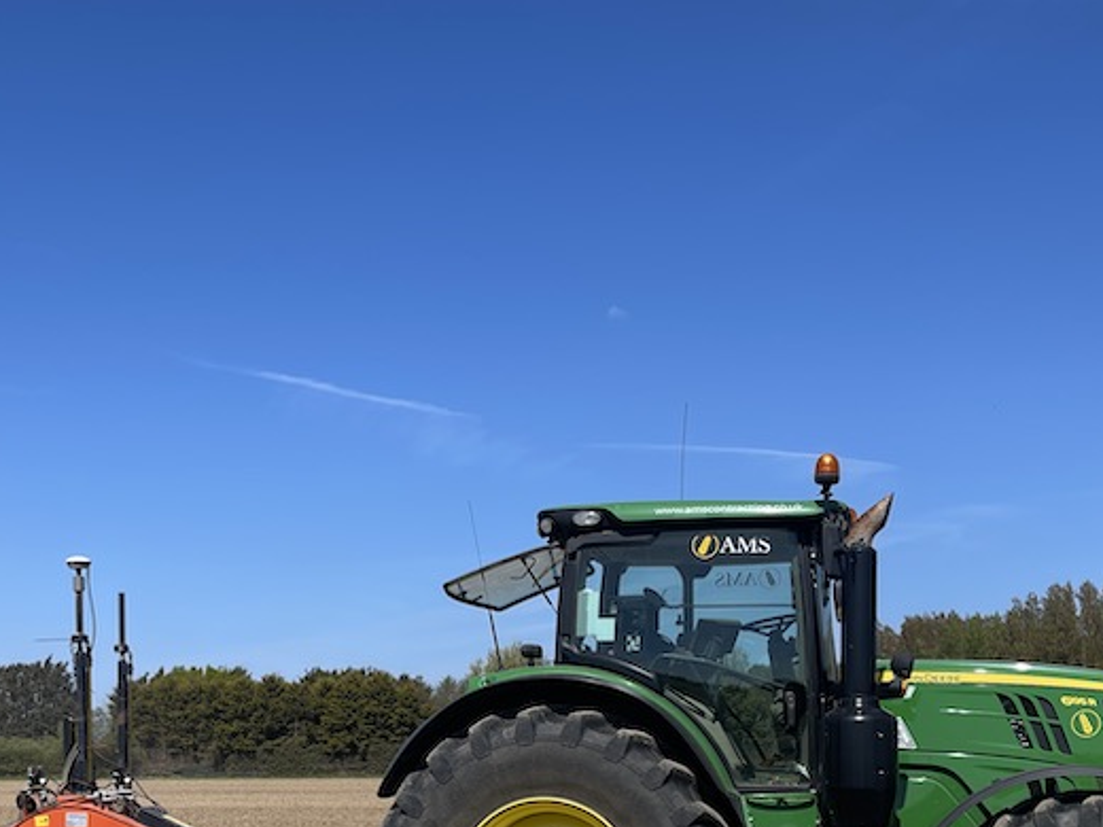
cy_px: 753
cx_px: 507
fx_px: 1593
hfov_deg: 38.2
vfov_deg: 28.0
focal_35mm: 50
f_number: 1.6
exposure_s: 1/4202
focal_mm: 5.1
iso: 32
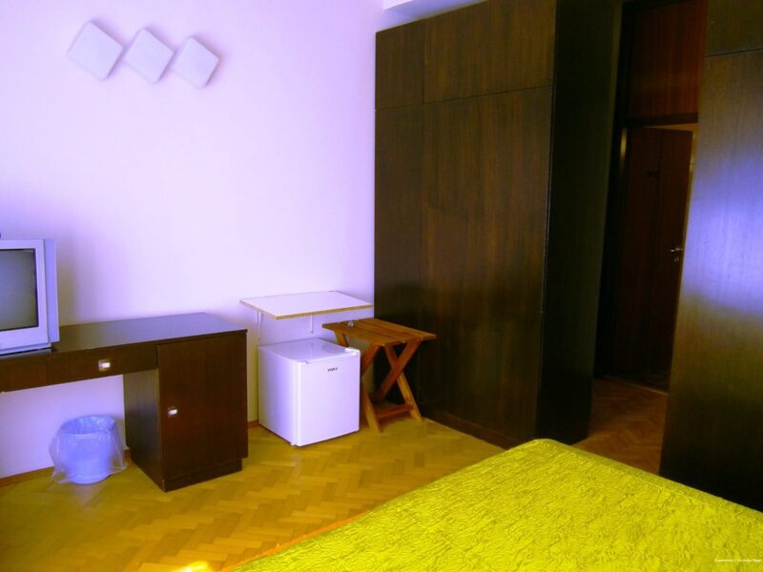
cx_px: 382
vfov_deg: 53.1
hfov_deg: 67.3
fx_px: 573
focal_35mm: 26
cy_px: 286
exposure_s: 1/60
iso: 80
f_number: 2.8
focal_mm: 4.7
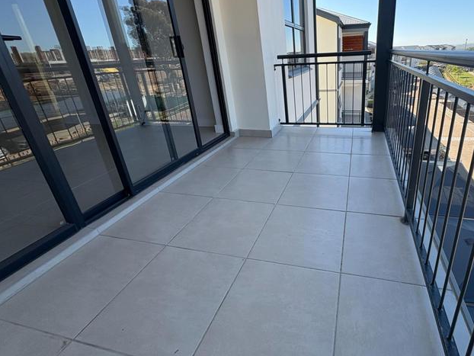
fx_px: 247
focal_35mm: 18
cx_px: 304
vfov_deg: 71.0
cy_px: 146
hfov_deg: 85.5
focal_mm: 2.22
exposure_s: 1/720
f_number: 2.2
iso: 64
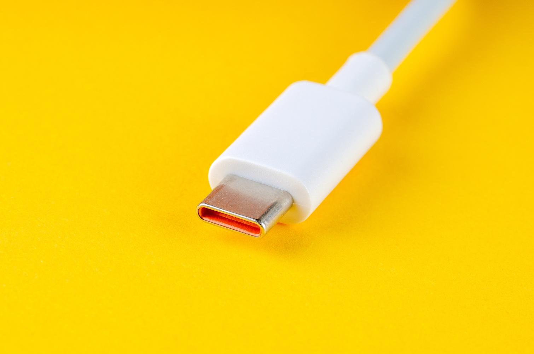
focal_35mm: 75
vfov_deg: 18.1
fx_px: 1110
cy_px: 177
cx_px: 267
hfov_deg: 27.0
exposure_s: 1/100
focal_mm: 50
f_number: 8
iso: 200
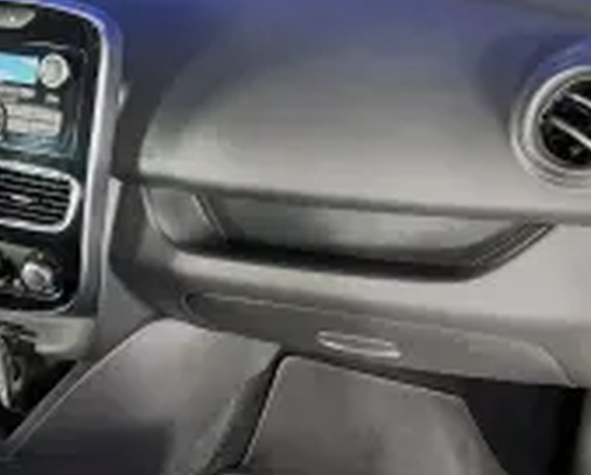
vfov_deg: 27.0
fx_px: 982
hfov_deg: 32.8
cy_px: 339
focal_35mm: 56
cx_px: 147
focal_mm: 4
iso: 1250
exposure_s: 1/20
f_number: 1.8
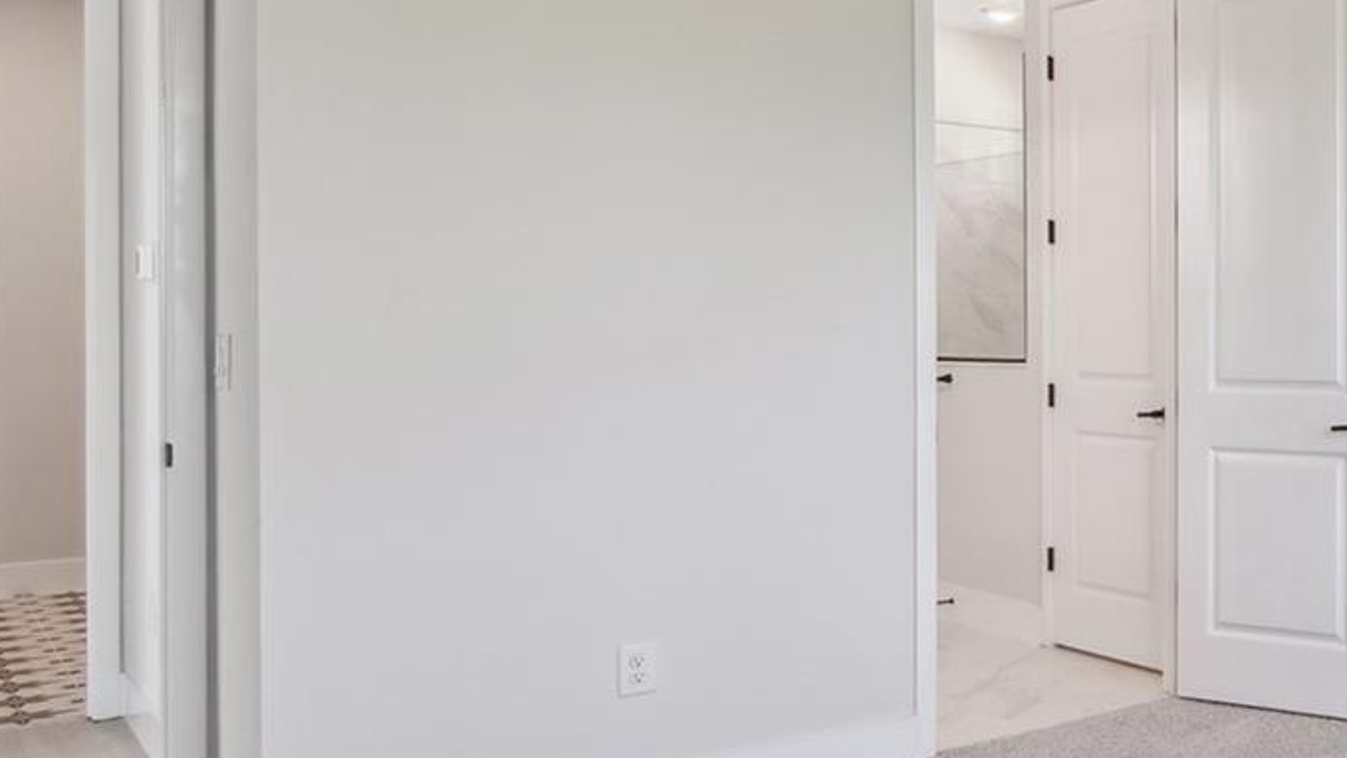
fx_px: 1322
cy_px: 329
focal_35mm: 37
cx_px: 1577
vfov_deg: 32.0
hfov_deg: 40.2
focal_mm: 10
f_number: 7.1
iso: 100
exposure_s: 1/8
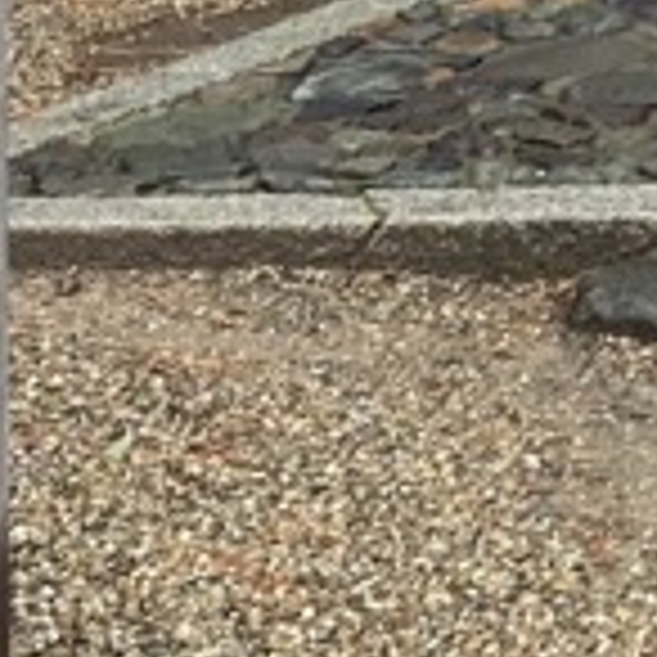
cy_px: -760
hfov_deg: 10.0
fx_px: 3607
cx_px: 1105
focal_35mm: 168
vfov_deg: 9.5
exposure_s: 1/66
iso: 100
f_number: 1.8
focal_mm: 4.25
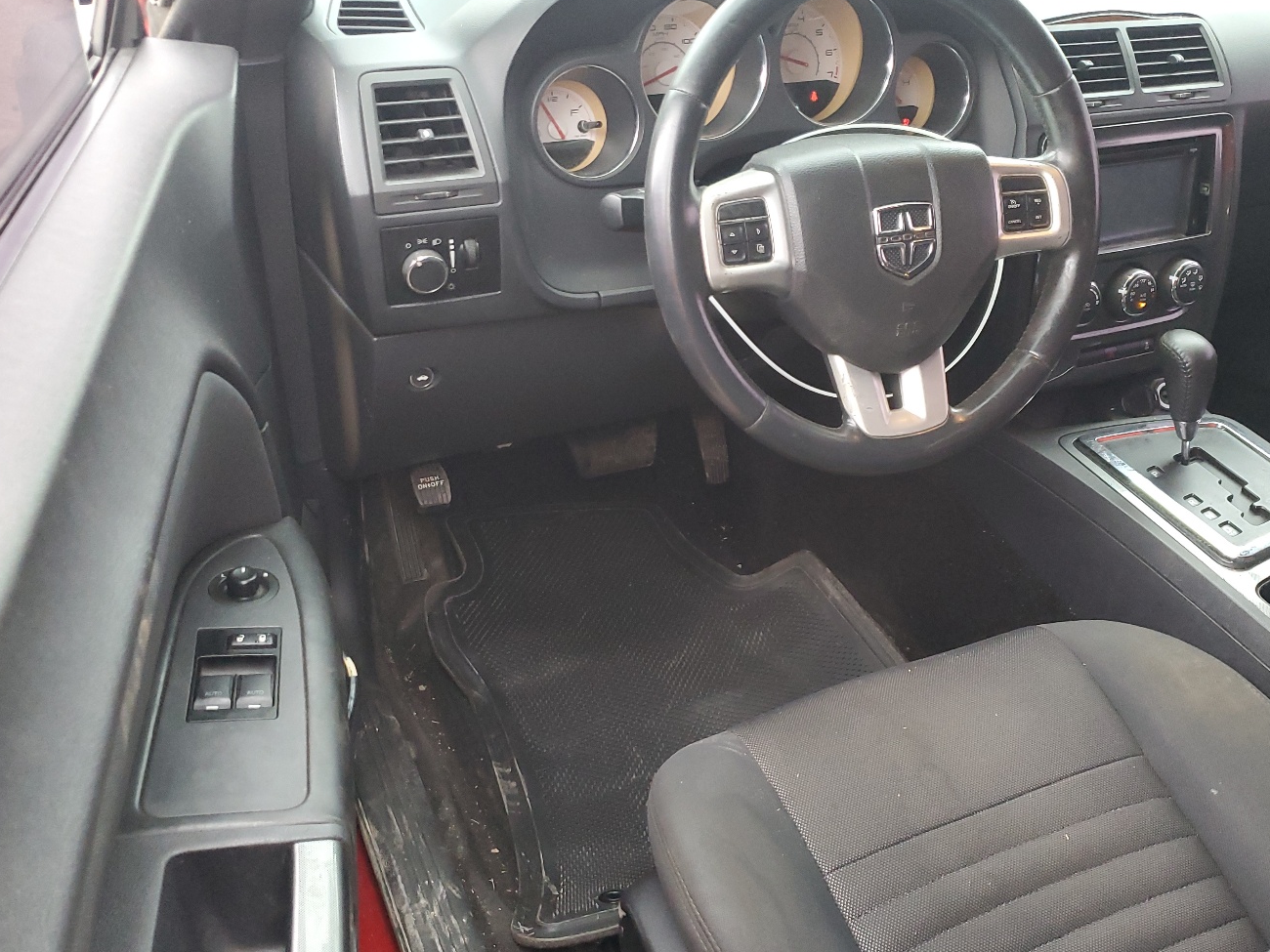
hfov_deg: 56.4
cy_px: 509
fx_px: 1174
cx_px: 763
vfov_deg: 44.1
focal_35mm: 32
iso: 239
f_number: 1.5
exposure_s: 1/60.2
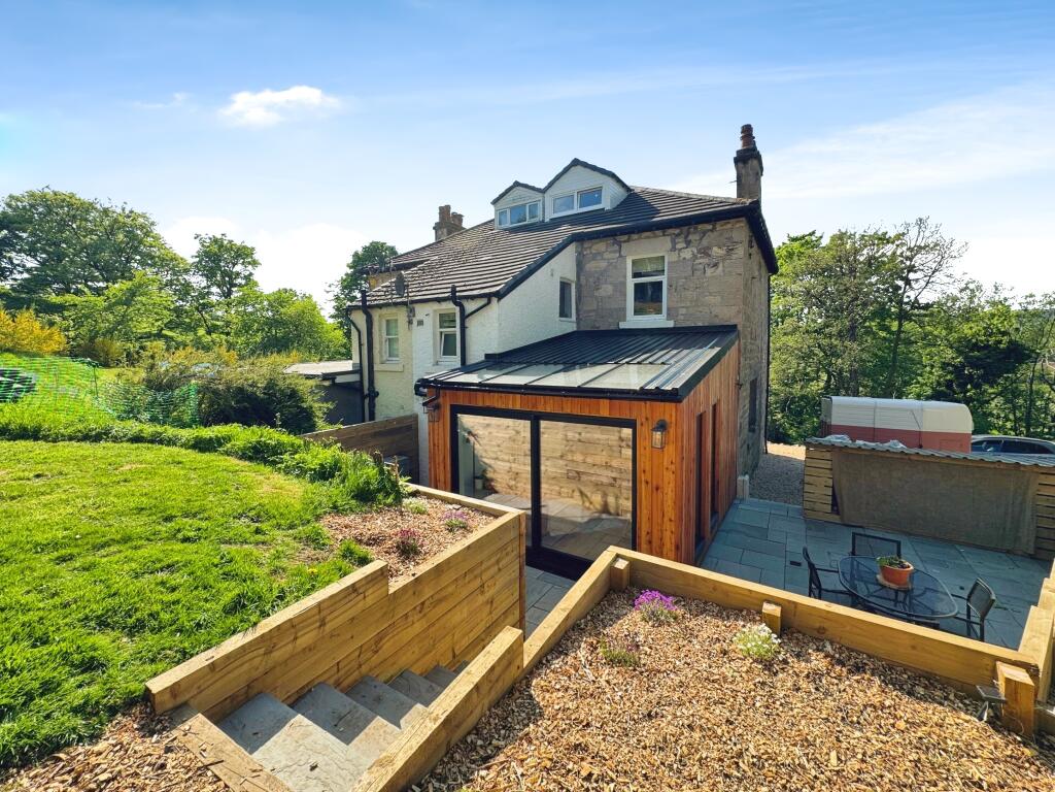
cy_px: 396
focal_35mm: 14
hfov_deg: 102.1
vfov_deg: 85.7
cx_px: 528
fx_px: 427
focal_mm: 2.22
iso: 40
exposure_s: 1/741
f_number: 2.2
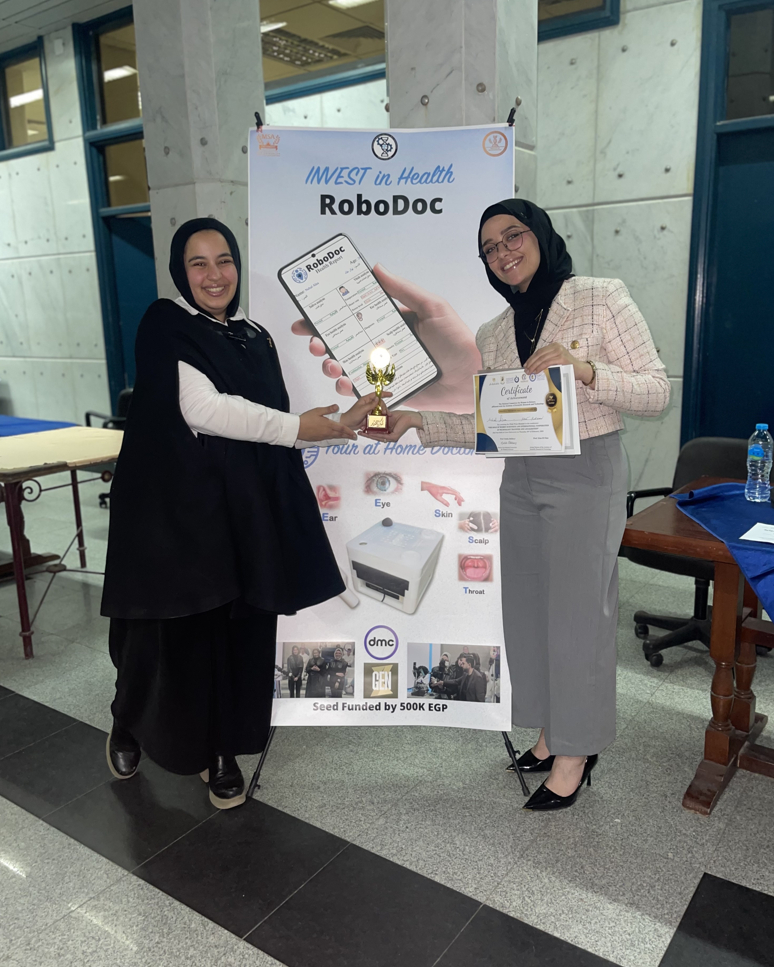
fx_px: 802
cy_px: 476
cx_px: 395
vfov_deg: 62.2
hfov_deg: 51.5
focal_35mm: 28
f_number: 1.6
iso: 100
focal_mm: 5.1
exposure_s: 1/13
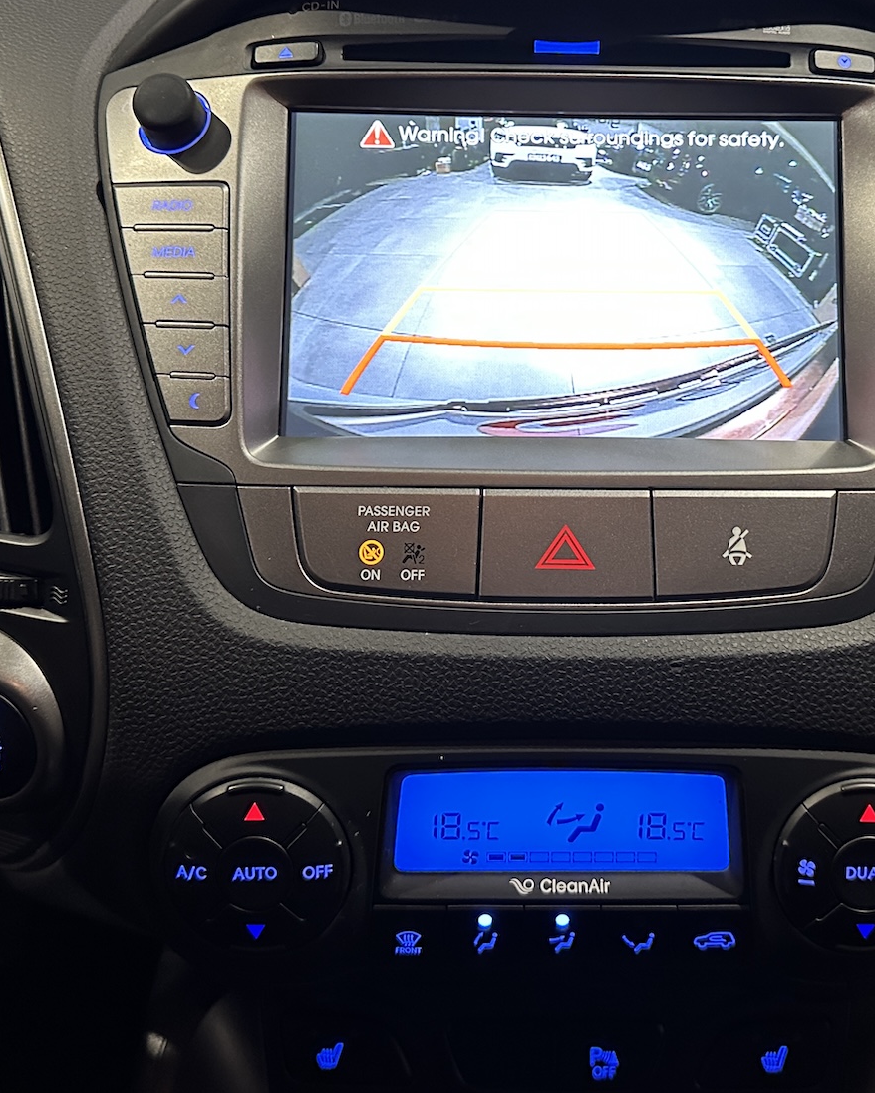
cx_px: 572
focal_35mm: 41
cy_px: 424
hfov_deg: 36.2
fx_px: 1327
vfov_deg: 44.5
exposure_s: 1/60
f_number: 1.78
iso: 800
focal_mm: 6.86
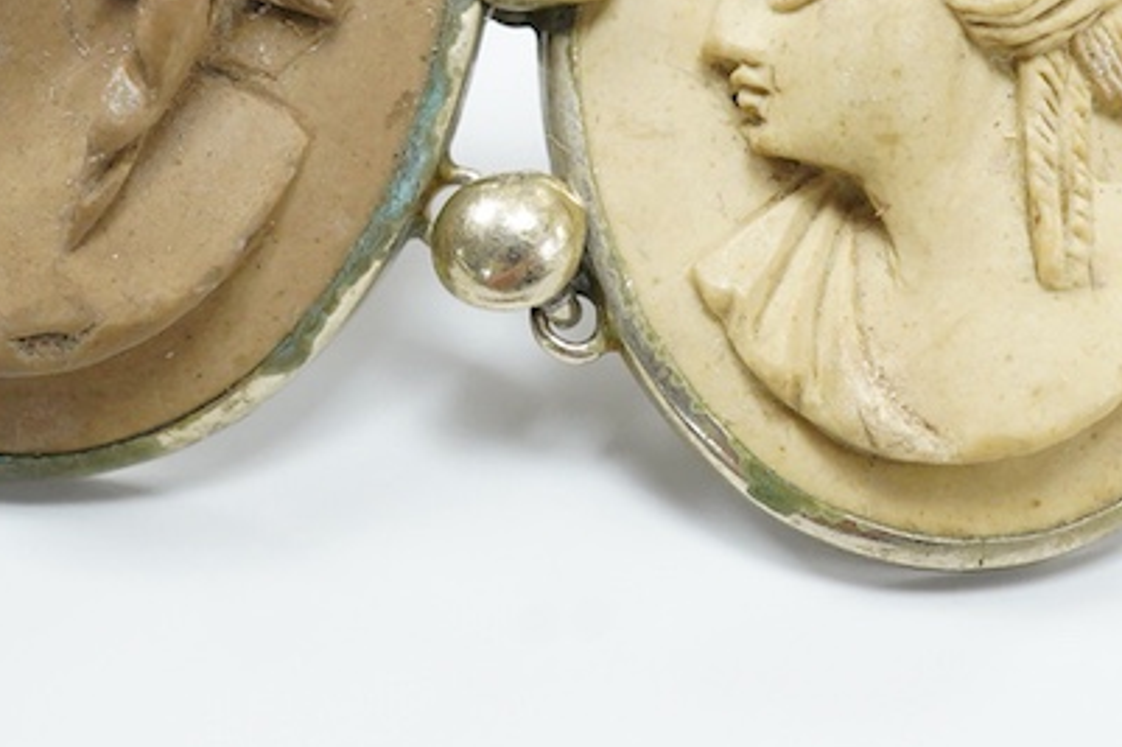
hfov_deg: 20.2
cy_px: -11
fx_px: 3146
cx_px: 504
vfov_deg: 13.3
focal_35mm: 101
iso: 2500
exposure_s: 1/60
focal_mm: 30
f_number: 13
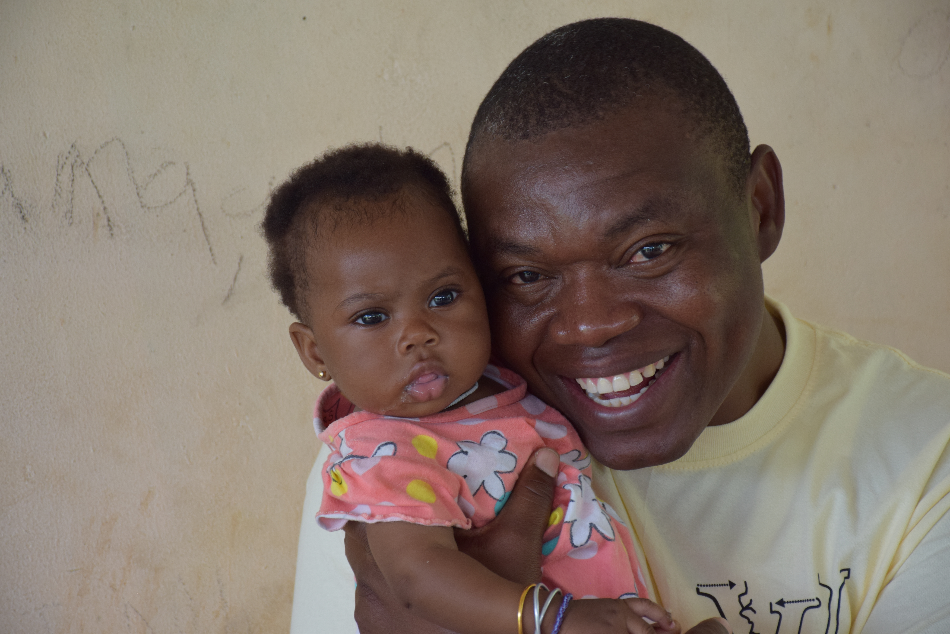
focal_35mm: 142
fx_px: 3760
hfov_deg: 14.4
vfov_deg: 9.6
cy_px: 317
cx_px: 475
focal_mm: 95
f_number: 5.6
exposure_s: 1/125
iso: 400
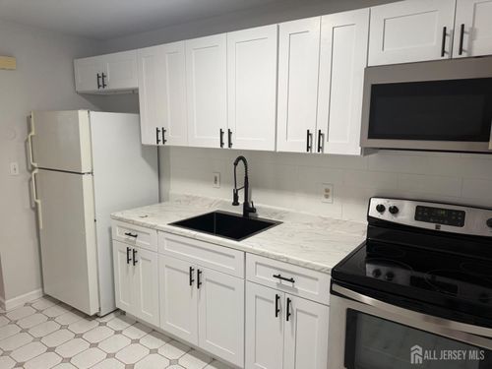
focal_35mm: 24
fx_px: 341
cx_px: 246
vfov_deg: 56.8
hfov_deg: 71.6
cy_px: 184
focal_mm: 6.76
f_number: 1.78
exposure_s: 1/120
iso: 200
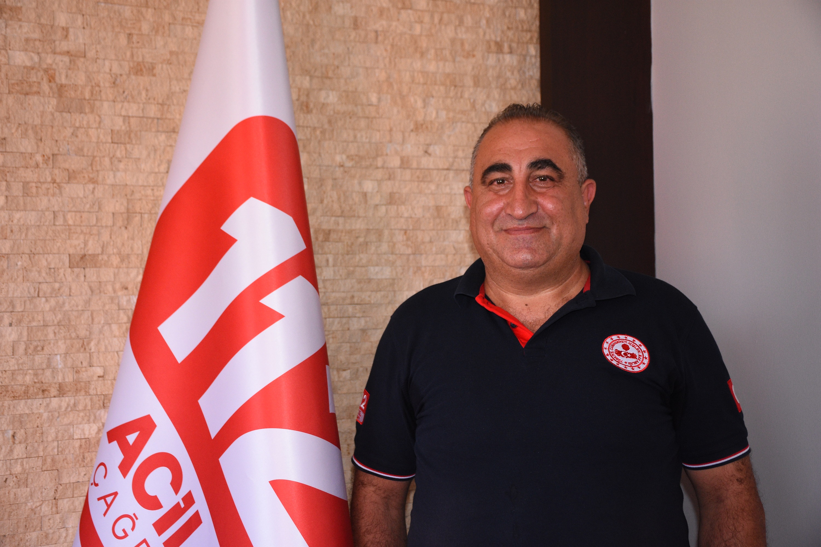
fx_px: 1095
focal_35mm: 48
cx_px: 410
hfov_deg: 41.1
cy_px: 274
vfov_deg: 28.1
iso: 1100
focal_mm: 32
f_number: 4
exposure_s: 1/250
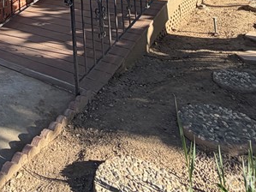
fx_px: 355
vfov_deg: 21.9
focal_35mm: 48
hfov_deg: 35.3
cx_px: -9
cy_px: -134
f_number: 2.2
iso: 40
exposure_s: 1/554
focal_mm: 2.22
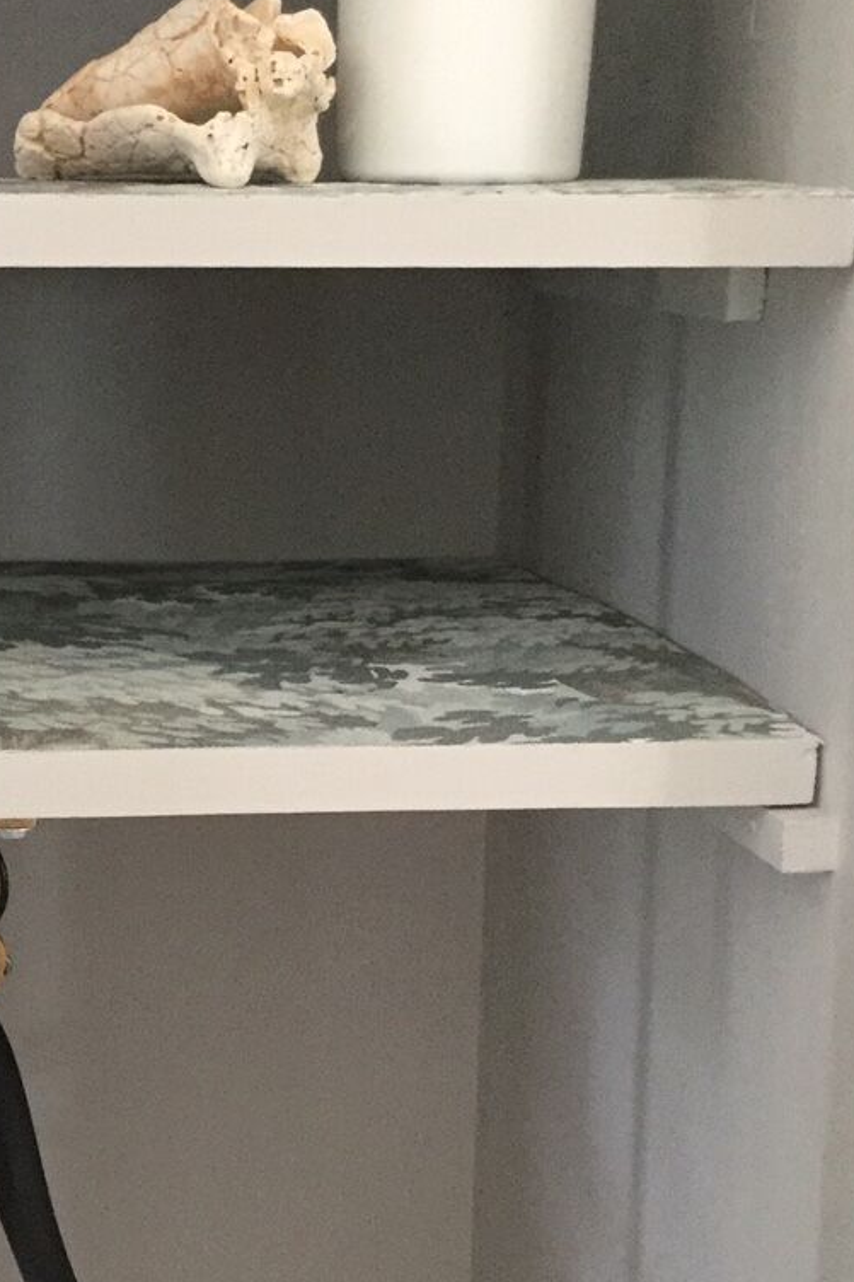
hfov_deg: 18.9
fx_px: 2492
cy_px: 709
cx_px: 12
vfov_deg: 28.8
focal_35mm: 70
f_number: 2.4
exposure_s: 1/20
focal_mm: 3.3
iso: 200
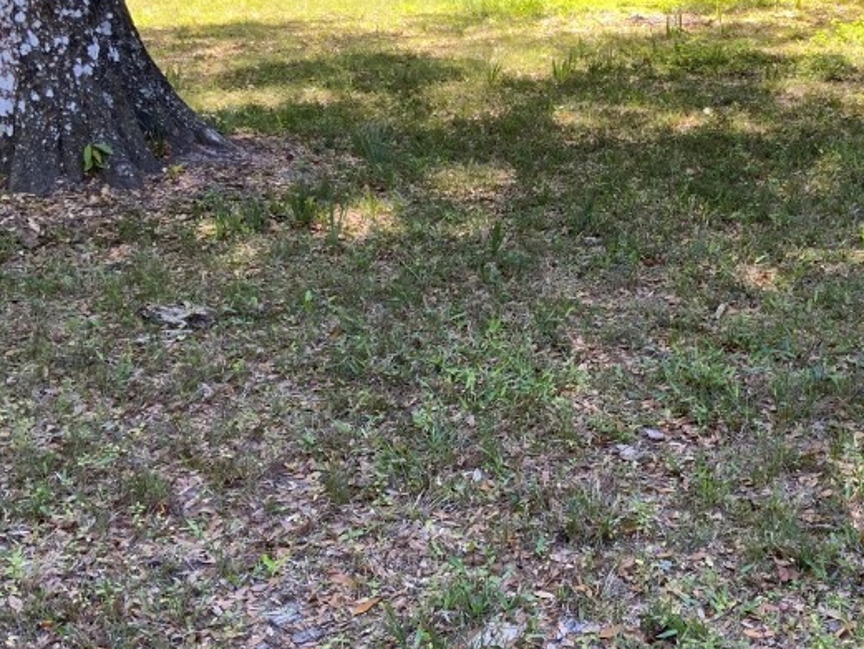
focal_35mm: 57
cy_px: 272
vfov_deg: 25.6
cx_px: 622
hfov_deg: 33.3
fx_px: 1423
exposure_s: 1/122
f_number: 1.8
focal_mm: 3
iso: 25
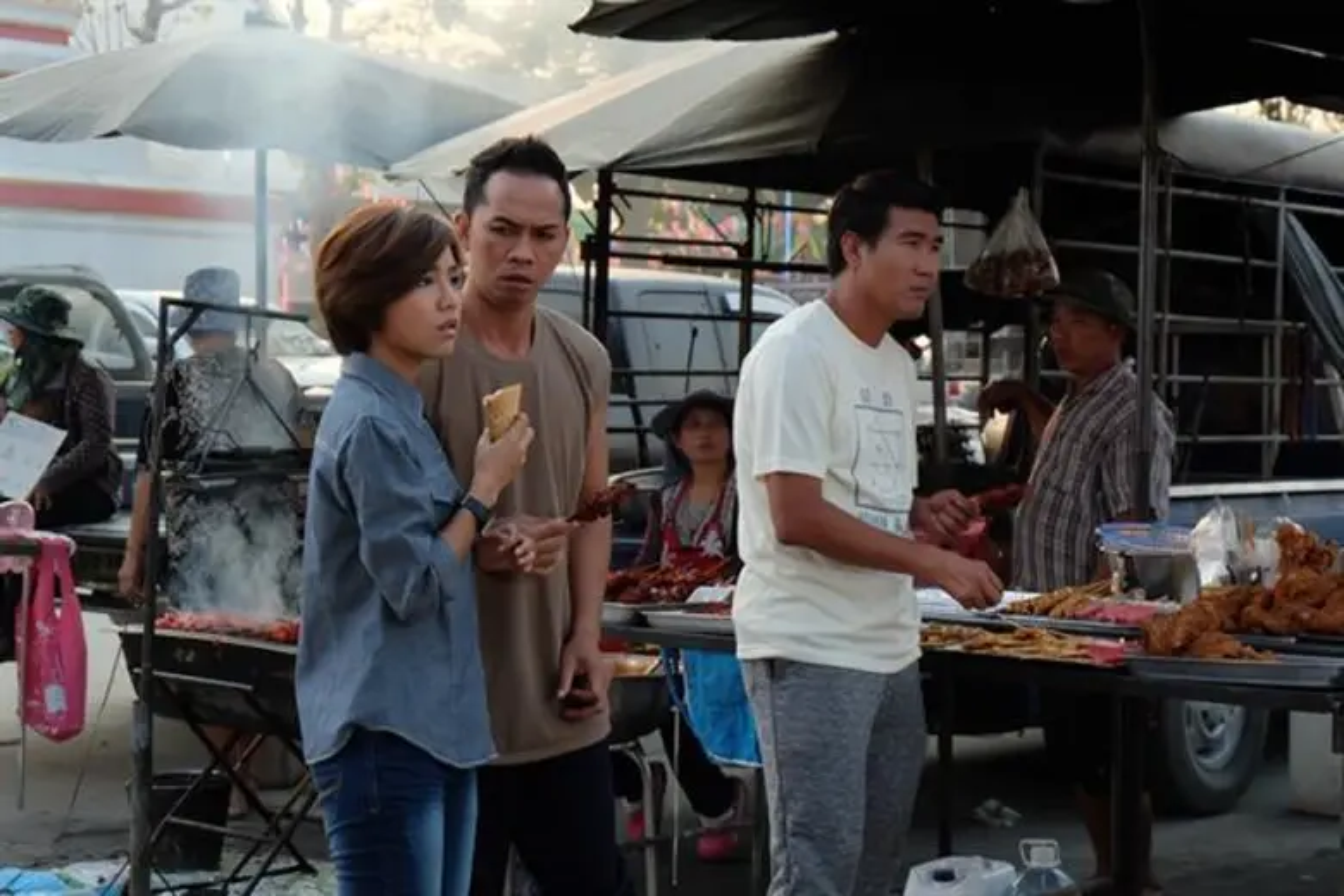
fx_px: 2800
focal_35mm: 75
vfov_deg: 18.2
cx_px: 672
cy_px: 448
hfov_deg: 27.0
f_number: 5.6
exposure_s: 1/220
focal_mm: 50
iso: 400
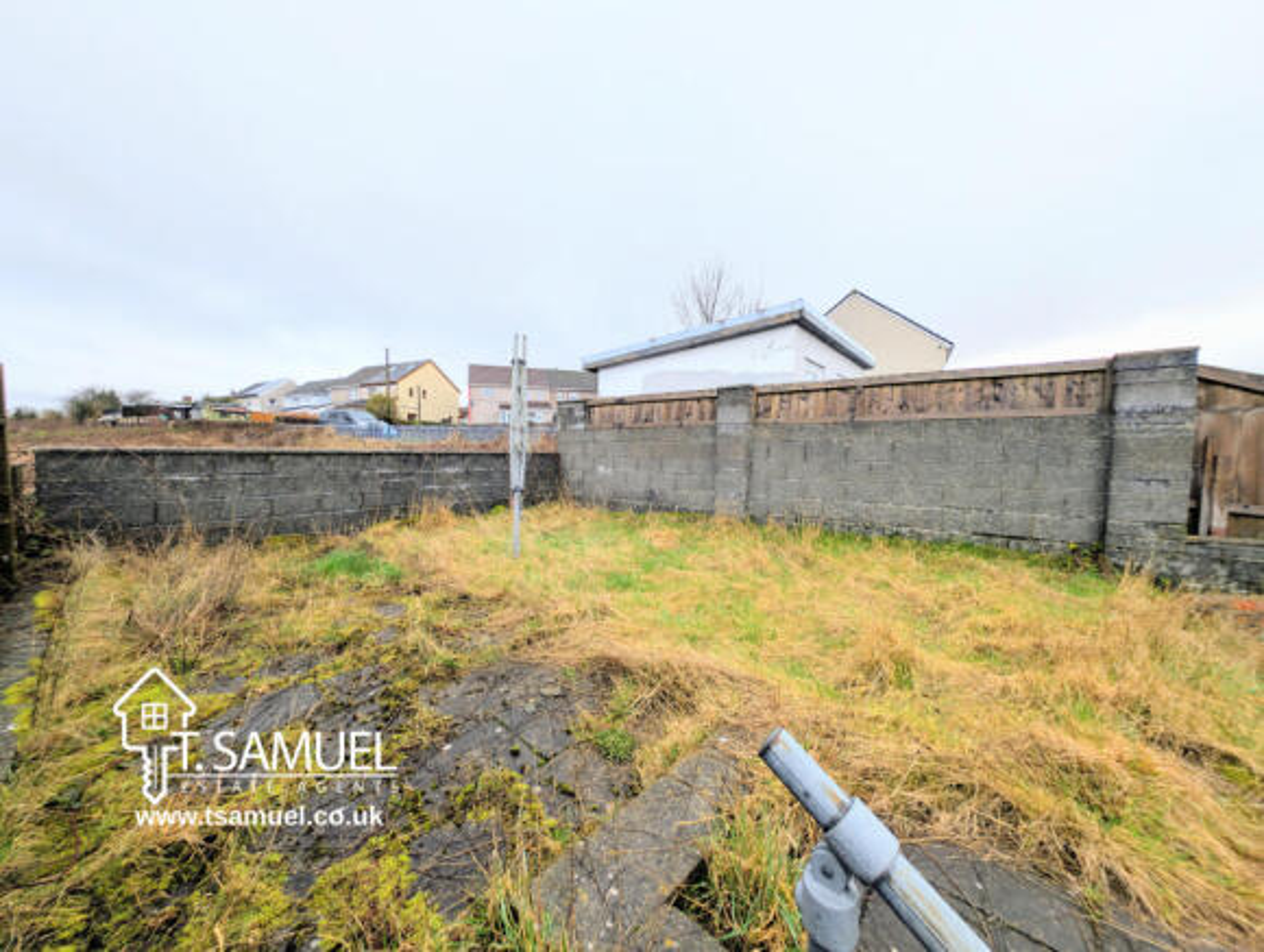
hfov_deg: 110.4
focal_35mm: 12
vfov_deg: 94.7
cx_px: 632
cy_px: 476
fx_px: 439
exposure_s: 1/141
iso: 41
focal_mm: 2.23
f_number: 1.95
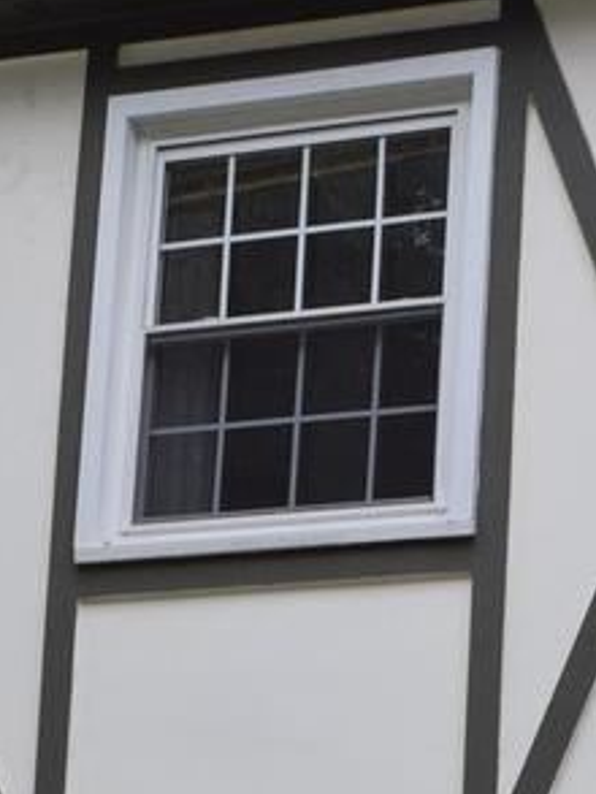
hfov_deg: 9.2
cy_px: 954
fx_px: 3636
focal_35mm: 159
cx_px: 772
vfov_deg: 12.2
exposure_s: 1/125
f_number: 7.1
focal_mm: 21
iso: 100
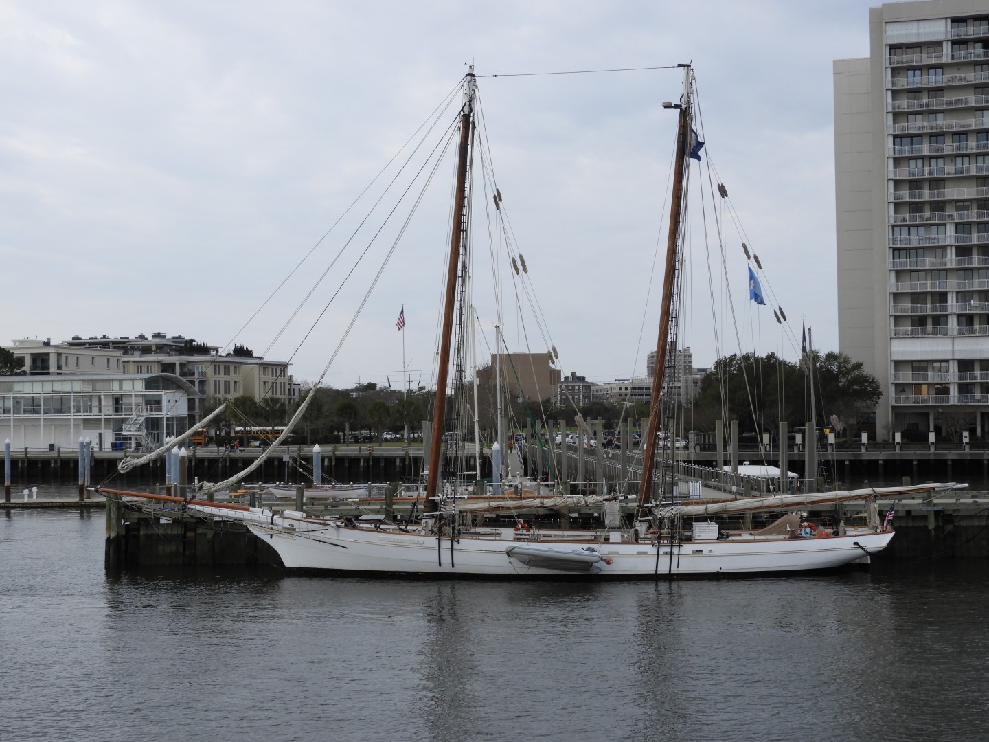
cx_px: 494
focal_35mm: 60
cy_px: 371
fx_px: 1714
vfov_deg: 24.4
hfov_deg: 32.2
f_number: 4.2
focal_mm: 10.7
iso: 100
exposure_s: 1/500
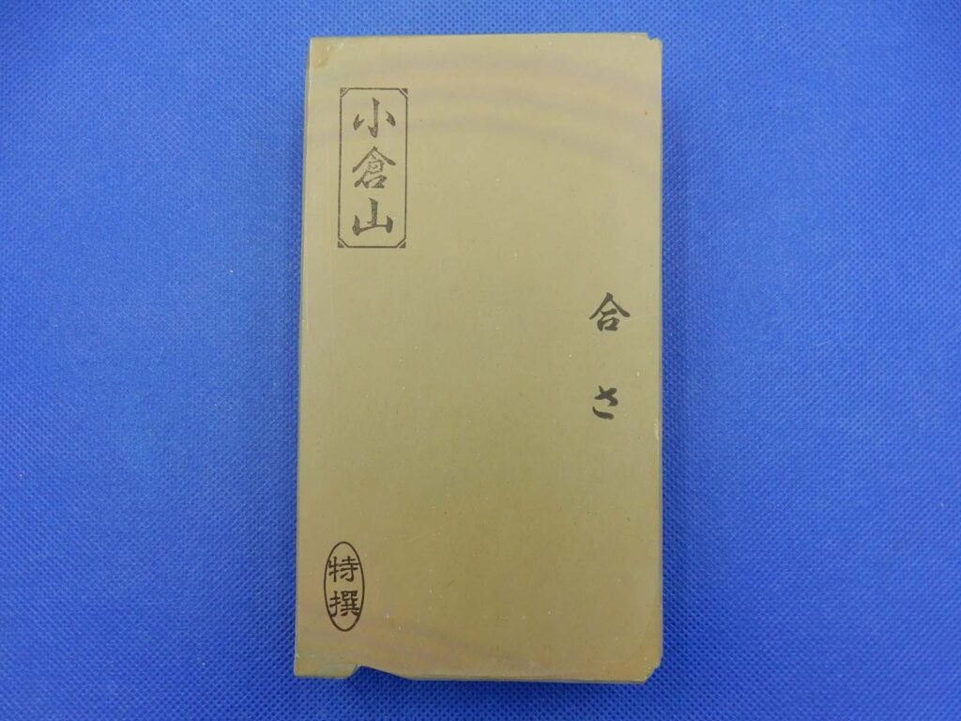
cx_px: 480
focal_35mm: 25
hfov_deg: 69.4
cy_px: 360
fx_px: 694
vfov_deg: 54.9
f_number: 3.7
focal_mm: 4.5
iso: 125
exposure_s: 1/60
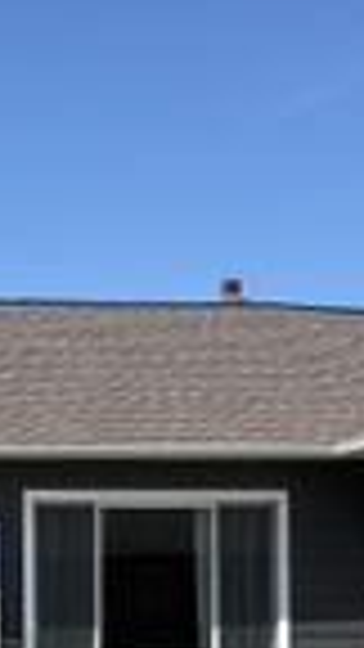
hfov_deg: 9.1
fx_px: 2265
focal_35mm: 132
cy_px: 601
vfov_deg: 16.0
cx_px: -72
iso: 64
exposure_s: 1/2778
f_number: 1.78
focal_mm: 6.76
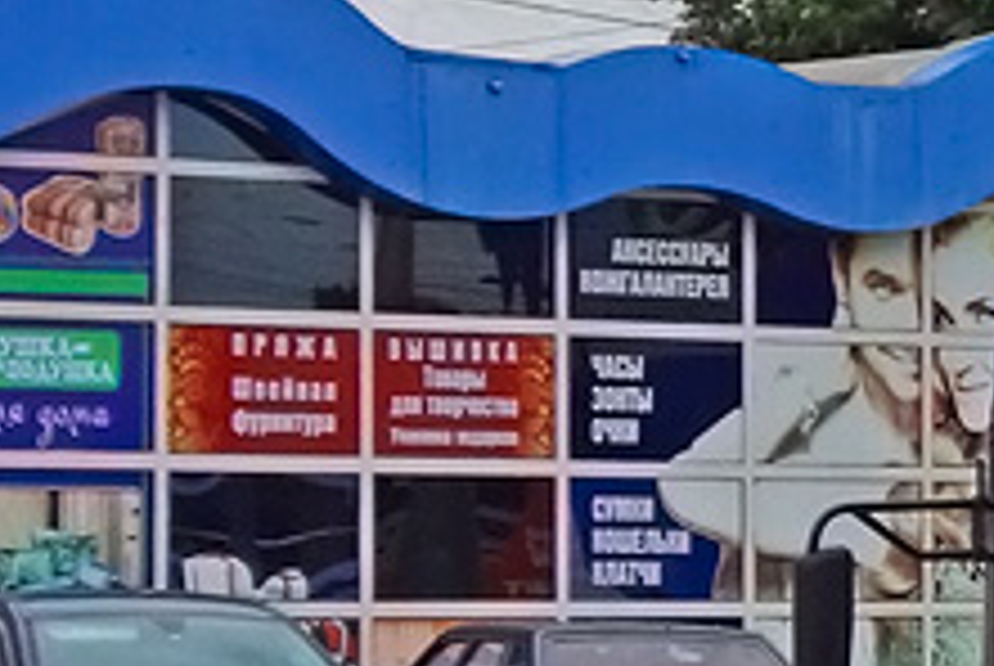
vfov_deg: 5.1
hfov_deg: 7.3
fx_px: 7492
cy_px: -72
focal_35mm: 271
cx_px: 1907
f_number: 3.2
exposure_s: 1/500
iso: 160
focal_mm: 18.66
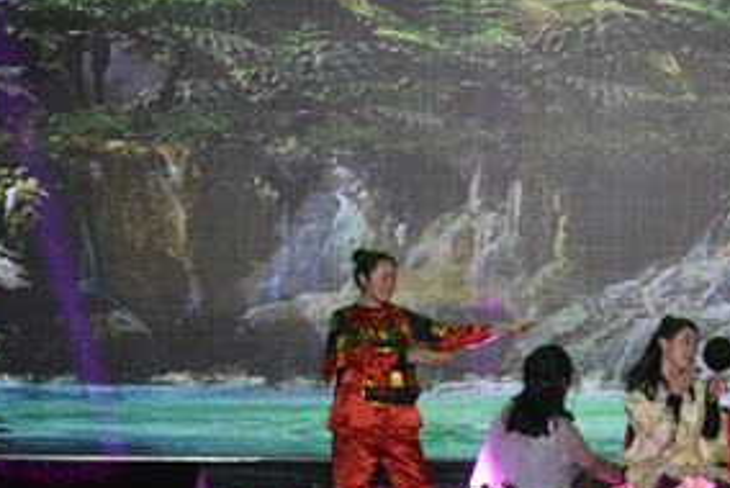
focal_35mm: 197
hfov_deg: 10.4
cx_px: 609
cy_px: 234
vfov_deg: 7.0
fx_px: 3999
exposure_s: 1/200
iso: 1000
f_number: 8
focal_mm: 112
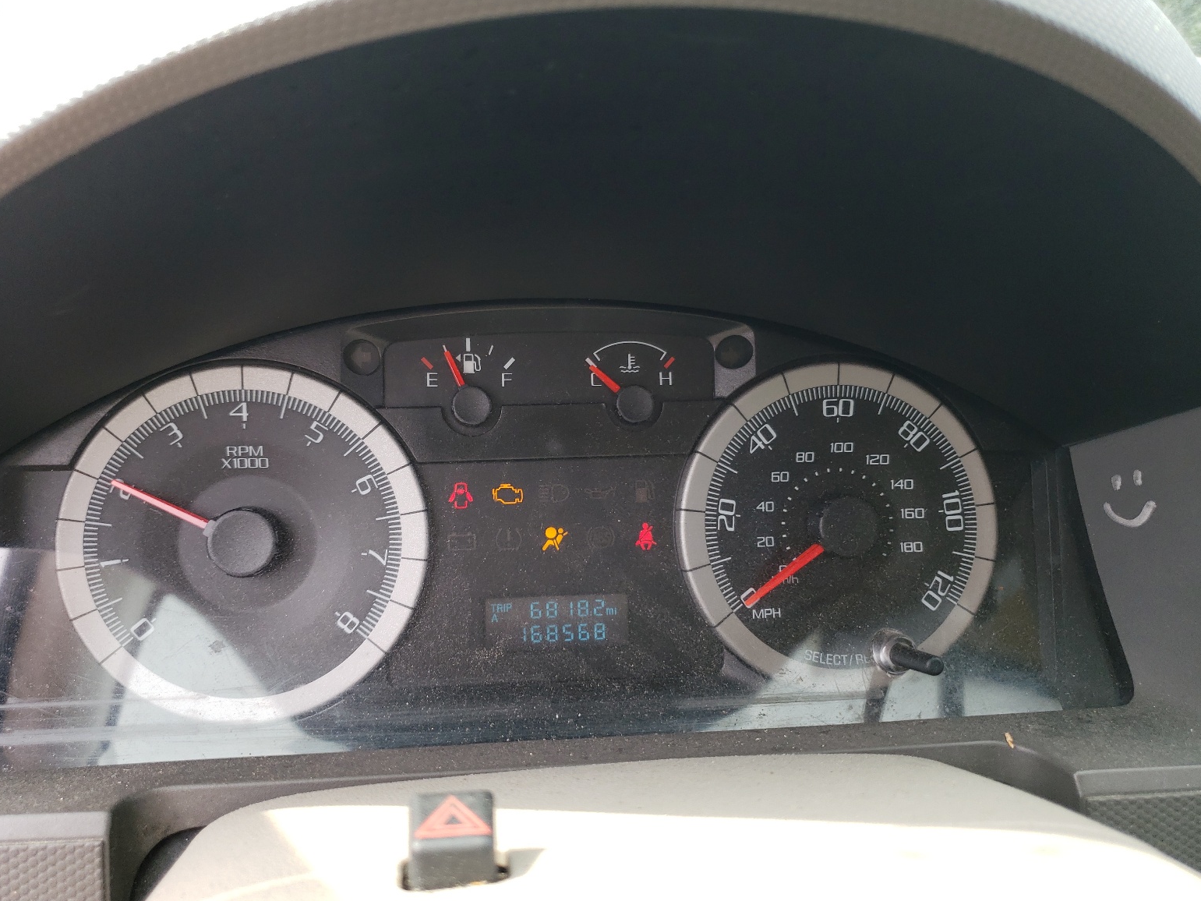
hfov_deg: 65.3
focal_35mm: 27
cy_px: 459
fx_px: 937
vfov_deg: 51.4
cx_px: 589
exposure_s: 1/250
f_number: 1.5
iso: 50
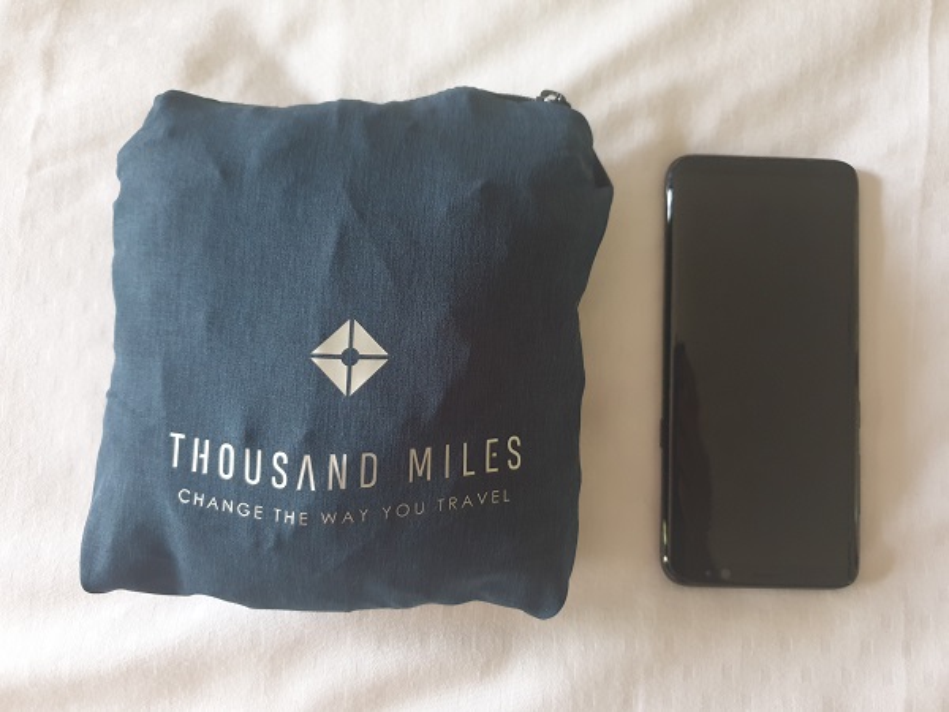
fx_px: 713
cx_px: 474
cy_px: 356
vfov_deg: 53.1
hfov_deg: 67.3
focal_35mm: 26
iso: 250
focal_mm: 4.3
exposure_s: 1/21
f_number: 1.5
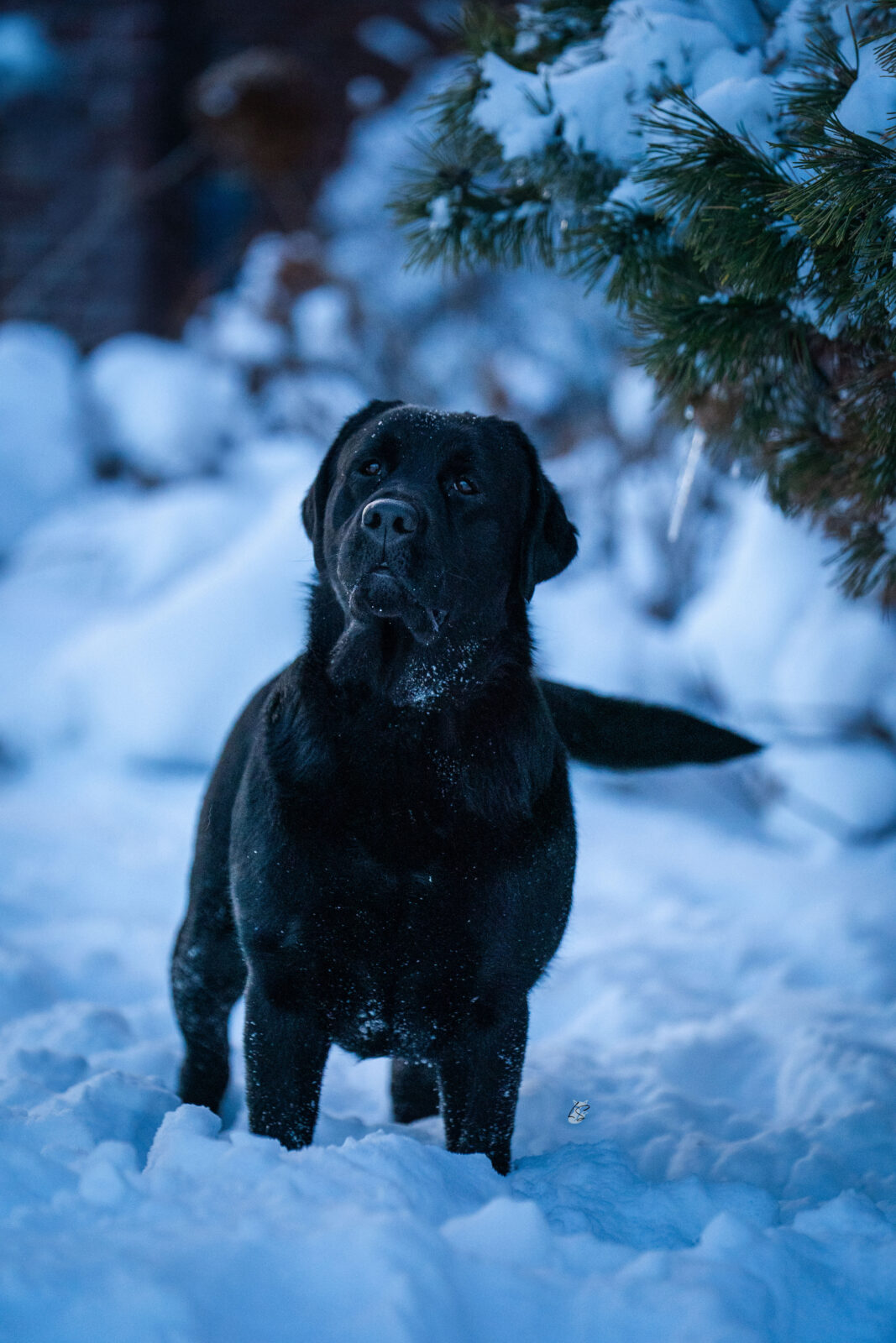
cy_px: 672
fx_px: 6569
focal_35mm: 176
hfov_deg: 7.8
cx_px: 448
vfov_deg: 11.7
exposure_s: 1/10000
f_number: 3.2
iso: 4000
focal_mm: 176
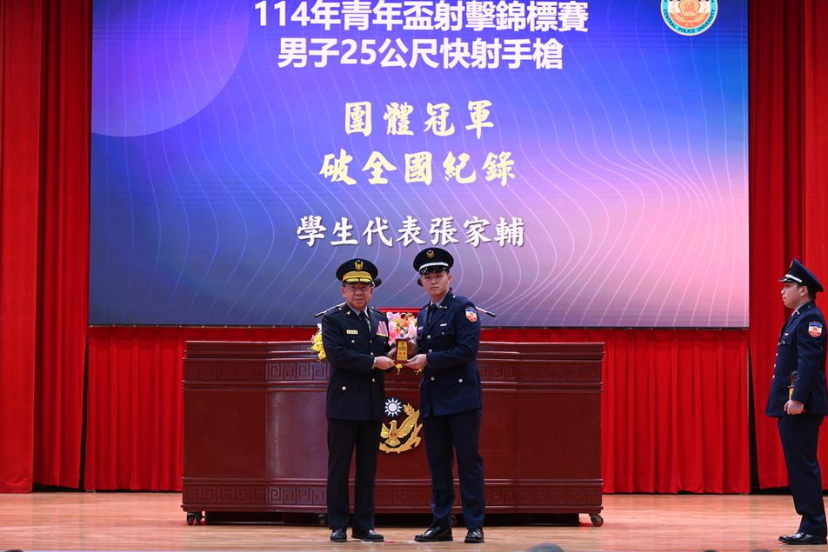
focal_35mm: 104
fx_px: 2392
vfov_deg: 13.2
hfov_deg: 19.6
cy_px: 273
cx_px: 429
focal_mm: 99
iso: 2000
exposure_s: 1/160
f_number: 5.6
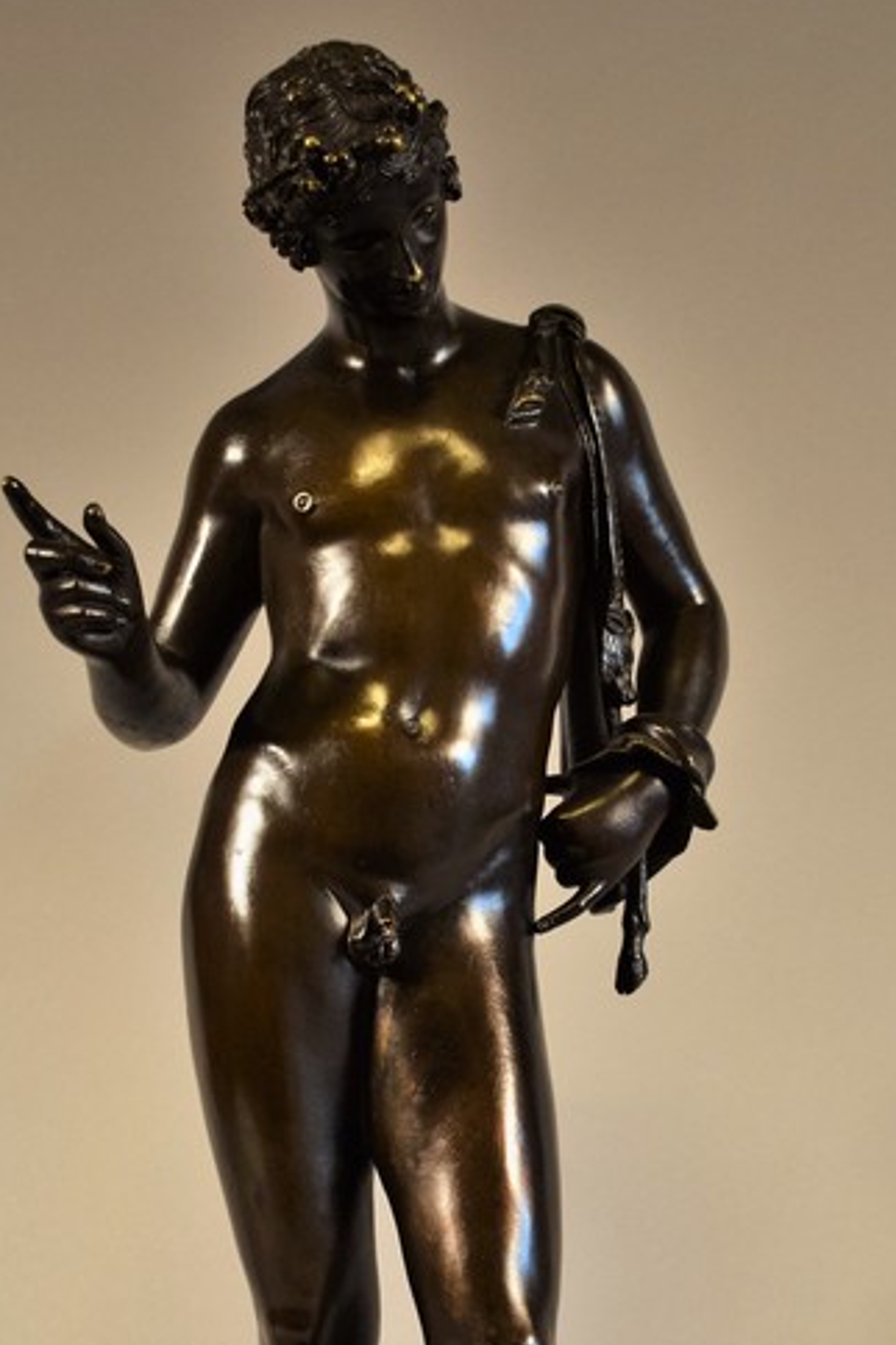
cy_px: 1014
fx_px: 3546
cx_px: 429
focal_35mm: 95
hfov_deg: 14.4
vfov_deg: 21.3
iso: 720
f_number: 4.5
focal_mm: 34
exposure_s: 1/60
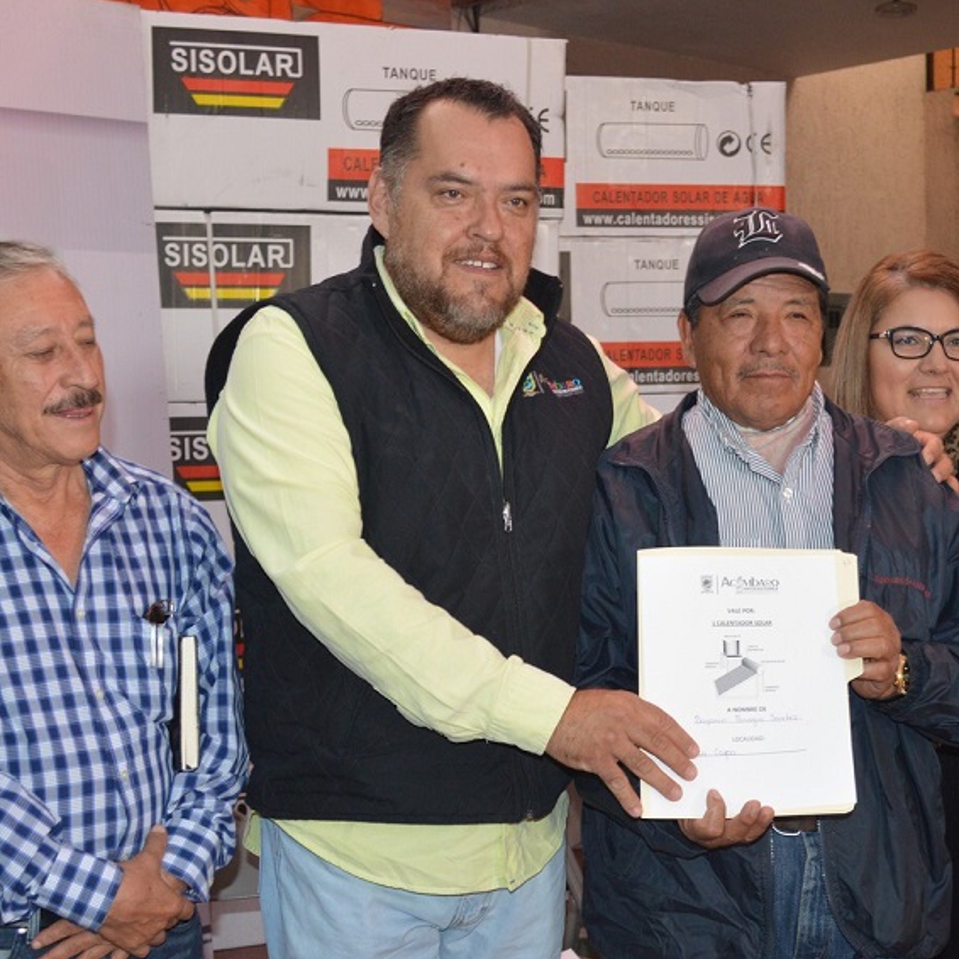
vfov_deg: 31.6
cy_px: 535
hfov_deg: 31.5
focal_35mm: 54
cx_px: 600
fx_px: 1693
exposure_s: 1/80
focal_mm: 24
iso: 800
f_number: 5
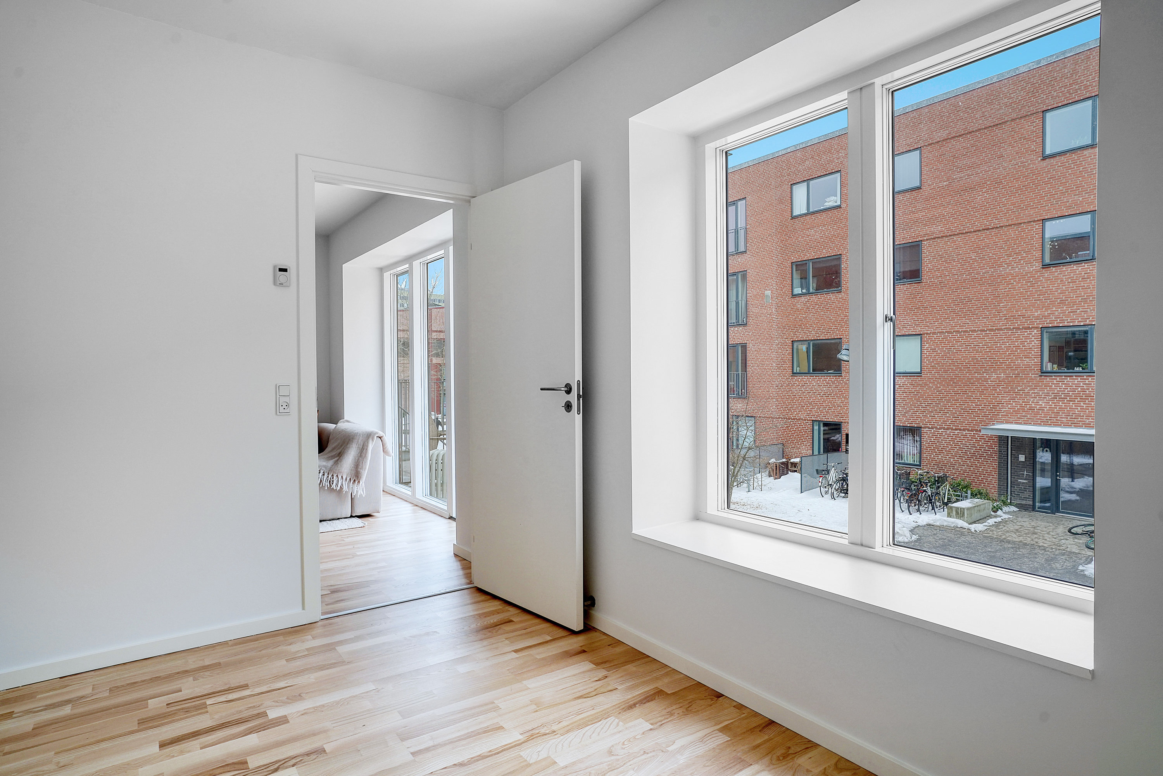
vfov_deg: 61.9
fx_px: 646
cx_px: 582
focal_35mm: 20
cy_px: 388
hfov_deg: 84.0
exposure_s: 1/8
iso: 400
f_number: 8
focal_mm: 20
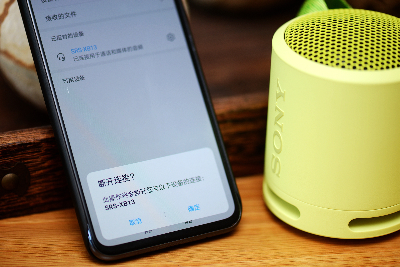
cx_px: 200
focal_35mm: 105
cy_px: 134
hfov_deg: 19.5
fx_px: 1167
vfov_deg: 13.0
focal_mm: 105
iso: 160
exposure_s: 1/80
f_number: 3.2
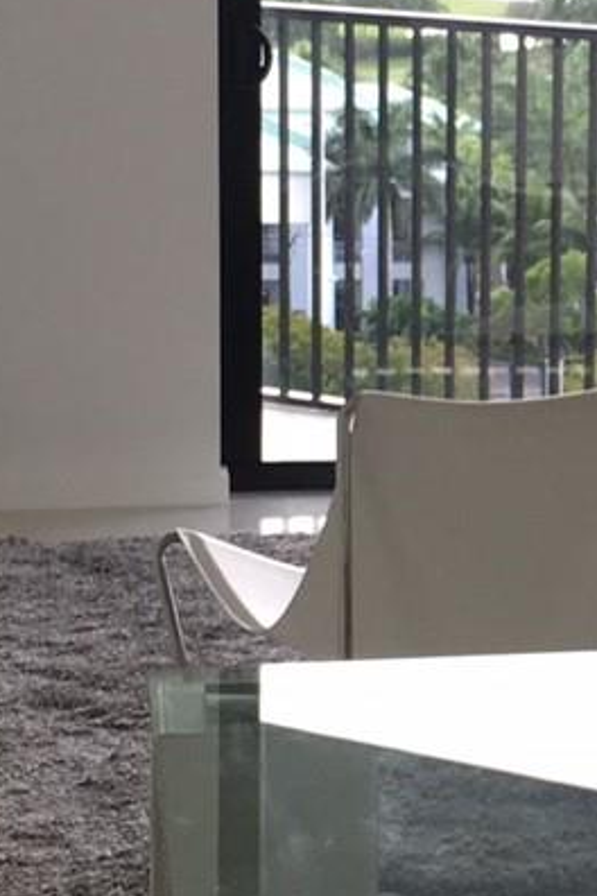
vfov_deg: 16.8
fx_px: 3035
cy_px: 382
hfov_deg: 10.5
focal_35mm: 122
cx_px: 1106
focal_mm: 4.15
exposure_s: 1/50
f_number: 2.2
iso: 32
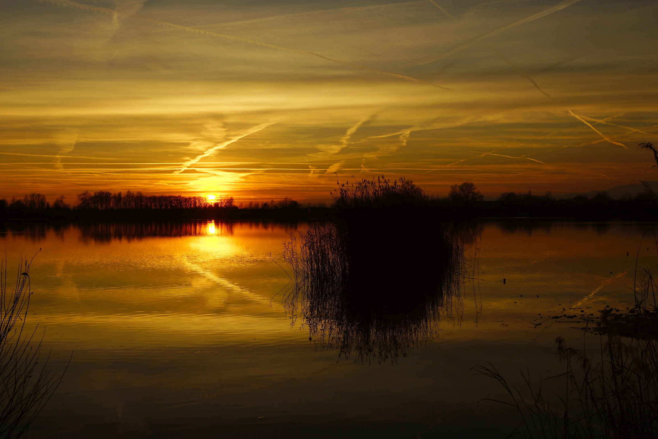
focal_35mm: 37
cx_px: 328
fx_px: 676
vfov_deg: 35.9
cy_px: 216
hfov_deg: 51.9
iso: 100
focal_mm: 24
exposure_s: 1/250
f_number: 13
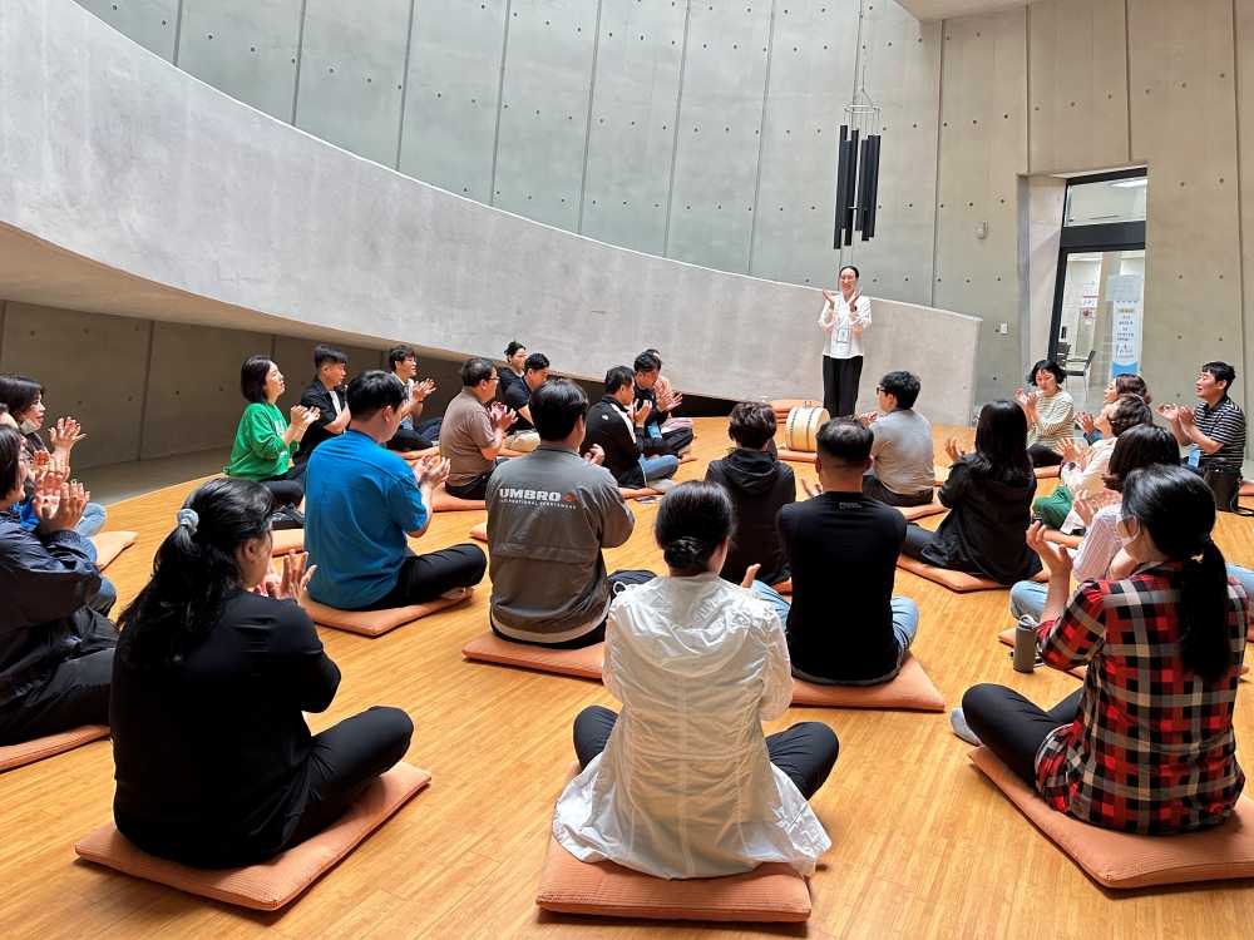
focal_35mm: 24
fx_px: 869
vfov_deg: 56.8
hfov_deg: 71.6
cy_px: 470
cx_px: 627
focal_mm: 6.86
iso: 250
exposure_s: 1/80
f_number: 1.78
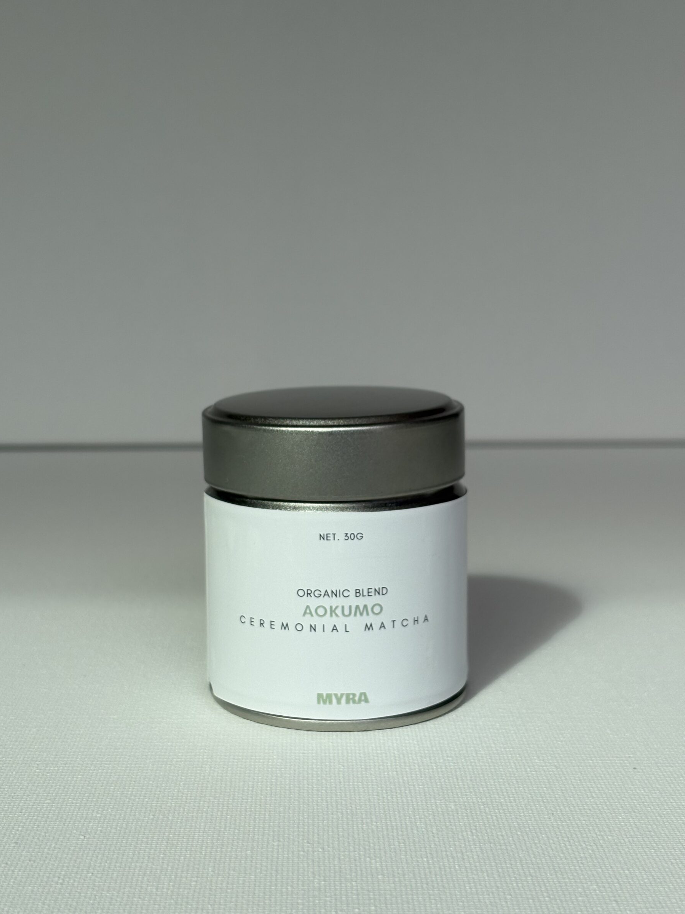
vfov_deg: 34.3
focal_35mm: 56
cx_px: 328
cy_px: 446
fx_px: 1477
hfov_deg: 26.1
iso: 40
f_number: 1.6
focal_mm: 5.96
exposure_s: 1/1667
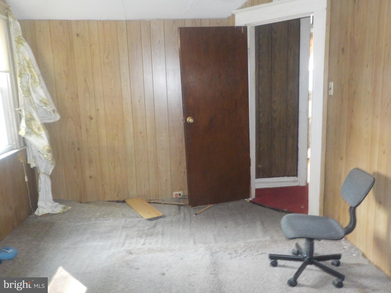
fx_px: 339
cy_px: 146
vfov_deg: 46.8
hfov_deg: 60.0
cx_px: 196
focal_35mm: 30
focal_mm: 4.1
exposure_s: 1/30
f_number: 3.3
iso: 400
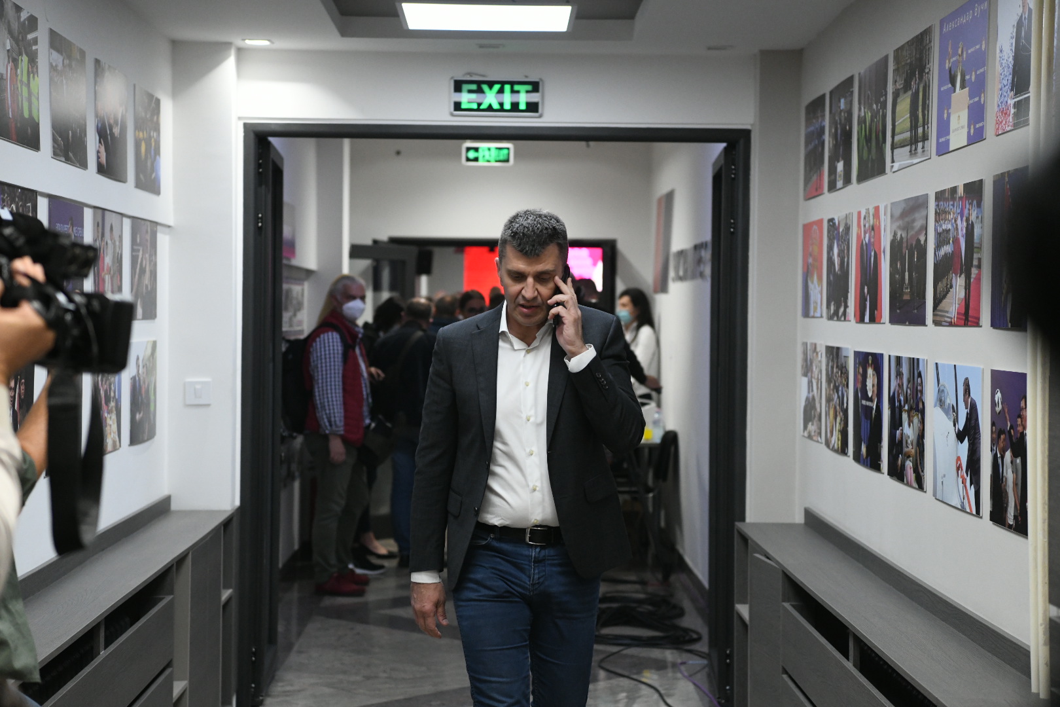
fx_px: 2061
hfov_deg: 28.8
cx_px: 530
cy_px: 354
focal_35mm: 70
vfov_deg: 19.5
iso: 4000
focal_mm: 70
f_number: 4
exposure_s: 1/400
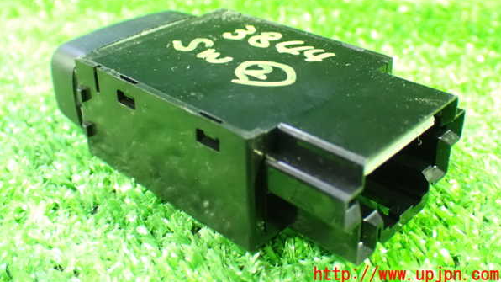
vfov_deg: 26.4
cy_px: 96
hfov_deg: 45.5
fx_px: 598
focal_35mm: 45
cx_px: 251
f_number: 2.8
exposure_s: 1/13
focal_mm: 7.31
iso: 1600
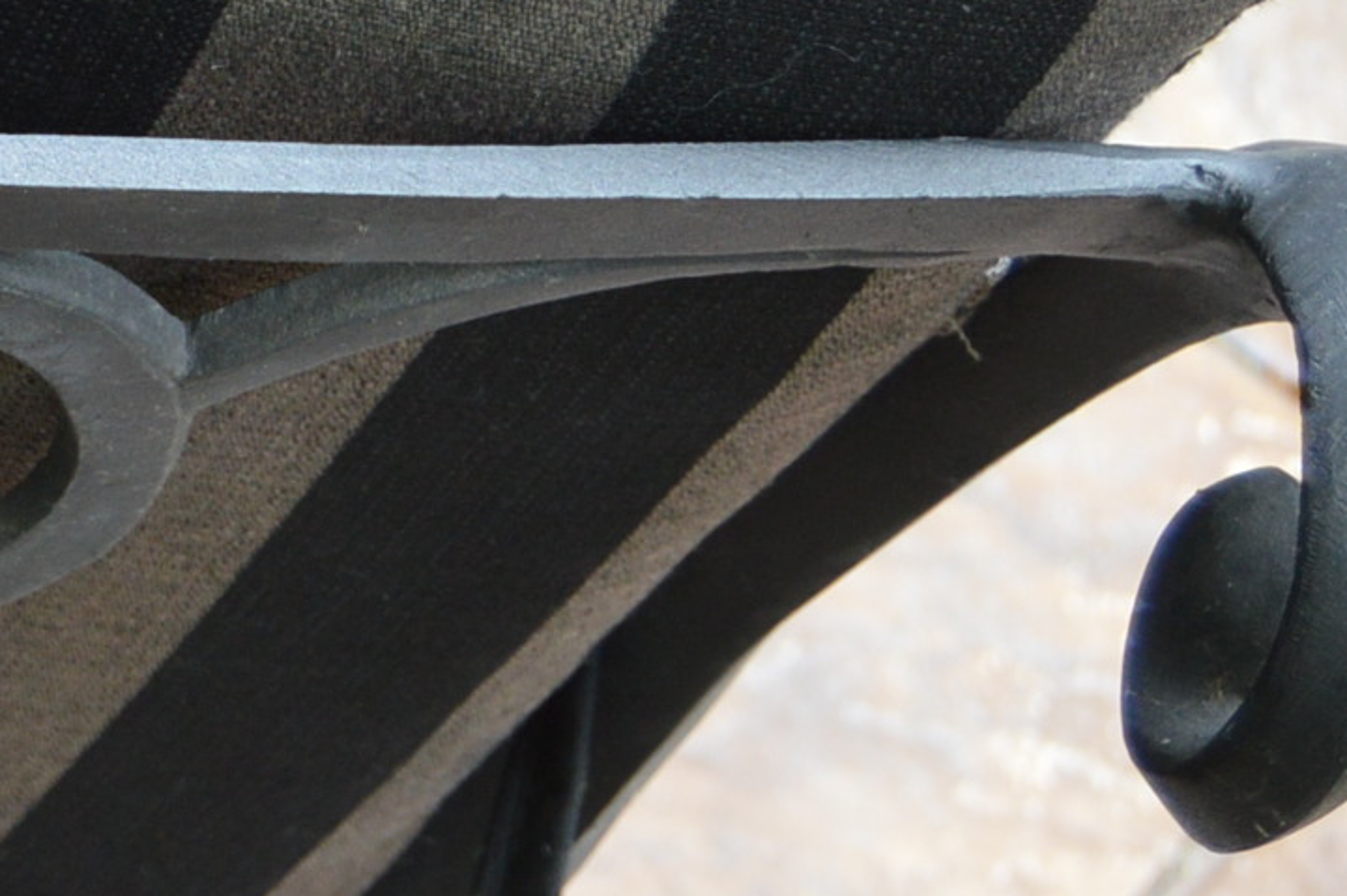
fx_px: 6095
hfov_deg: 11.5
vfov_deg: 8.4
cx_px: -1212
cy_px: 258
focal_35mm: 163
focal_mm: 26
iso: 400
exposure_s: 1/80
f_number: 4.5
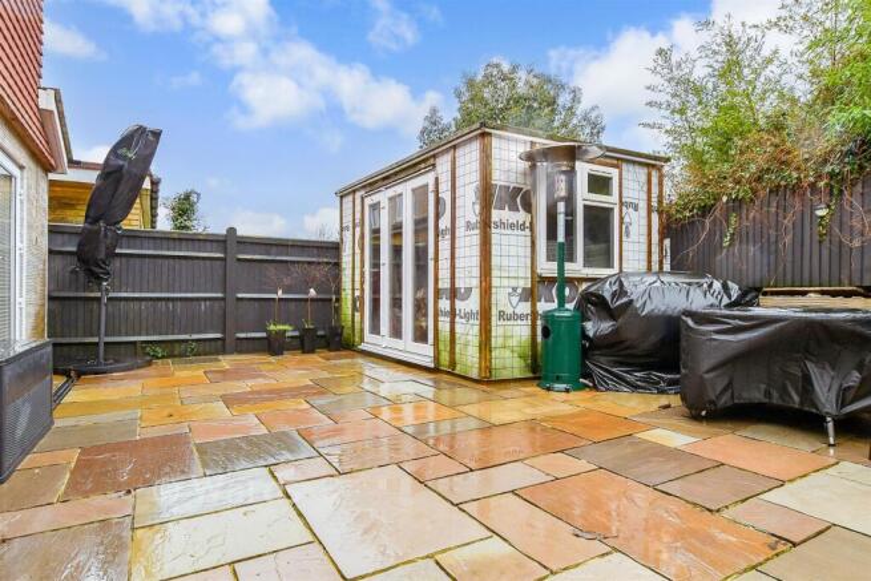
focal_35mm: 25
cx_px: 436
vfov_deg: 51.3
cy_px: 290
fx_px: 605
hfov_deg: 71.5
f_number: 8
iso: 160
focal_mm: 17
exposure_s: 1/80
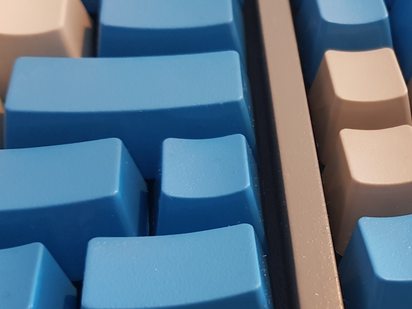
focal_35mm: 60
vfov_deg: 24.4
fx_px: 714
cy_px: 167
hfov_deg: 30.2
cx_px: 401
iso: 200
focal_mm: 4.2
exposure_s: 1/13
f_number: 1.7
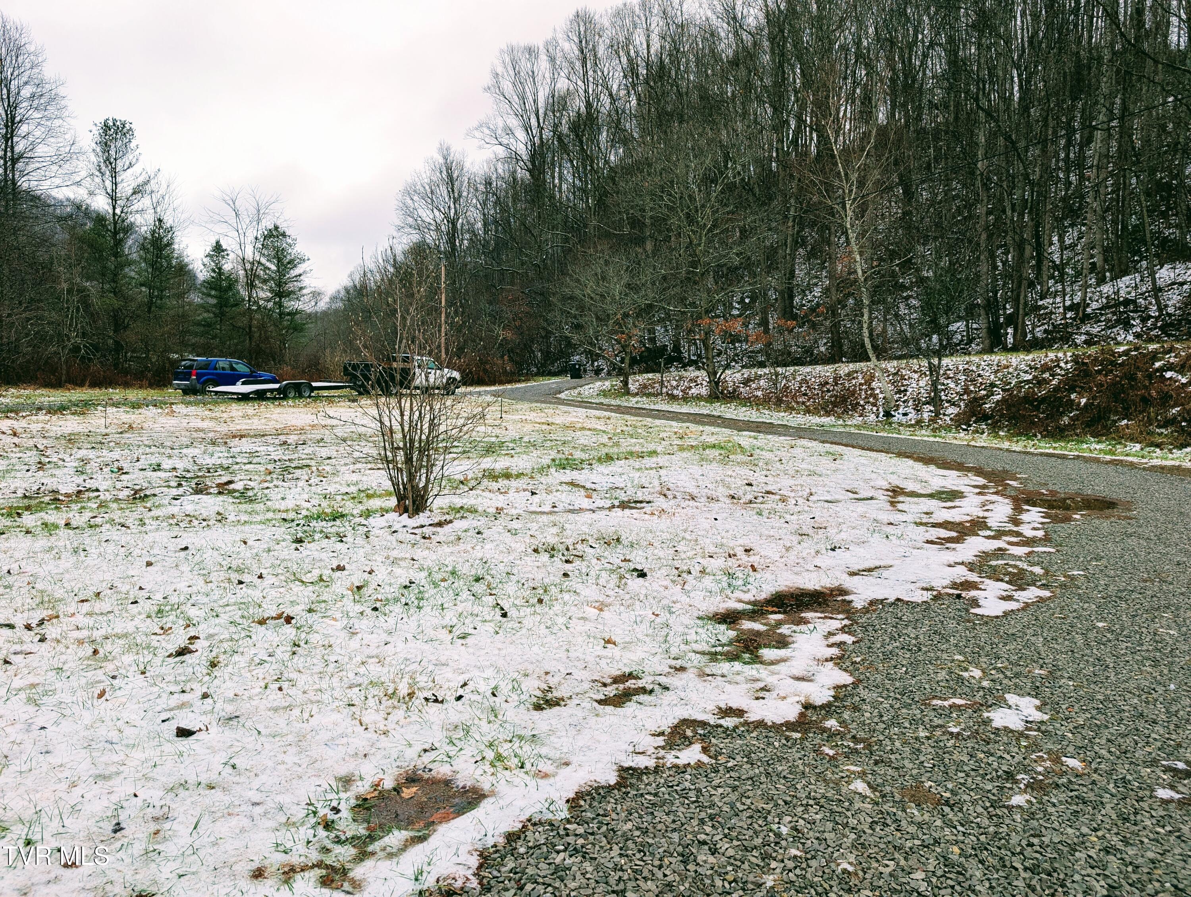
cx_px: 596
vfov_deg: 56.9
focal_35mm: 24
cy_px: 448
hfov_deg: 71.5
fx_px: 827
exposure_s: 1/348
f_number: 1.68
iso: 22
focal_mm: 6.9
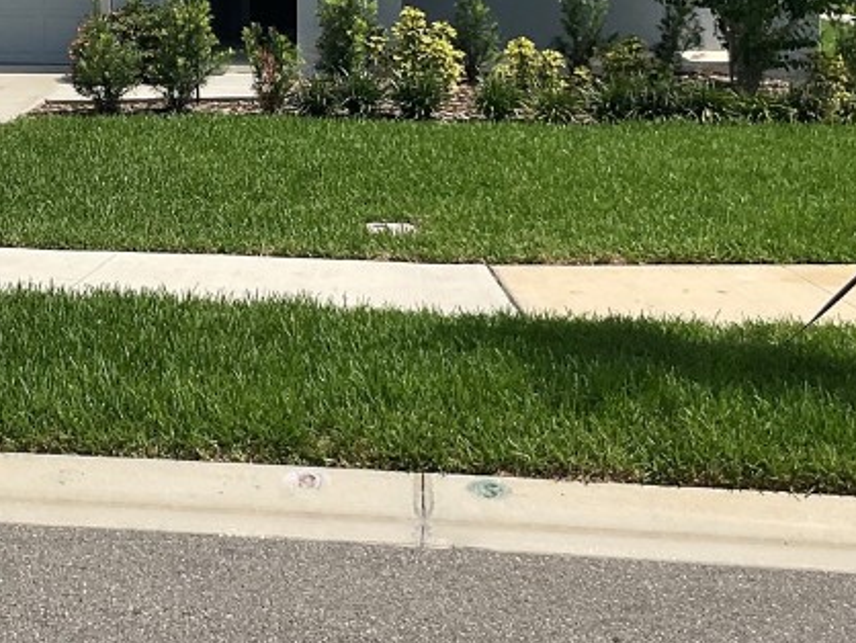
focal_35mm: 71
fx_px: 1757
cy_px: 158
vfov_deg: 20.6
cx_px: 223
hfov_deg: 27.1
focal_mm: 3
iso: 16
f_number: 1.8
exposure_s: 1/3322
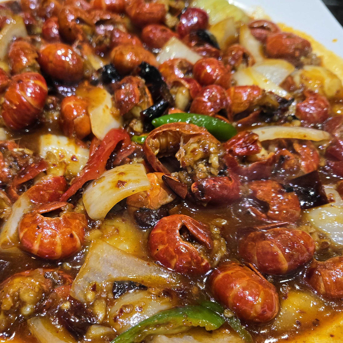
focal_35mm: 37
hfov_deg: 44.4
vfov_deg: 44.9
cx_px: 120
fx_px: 415
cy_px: 191
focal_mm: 5.4
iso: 200
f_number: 1.8
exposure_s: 1/120
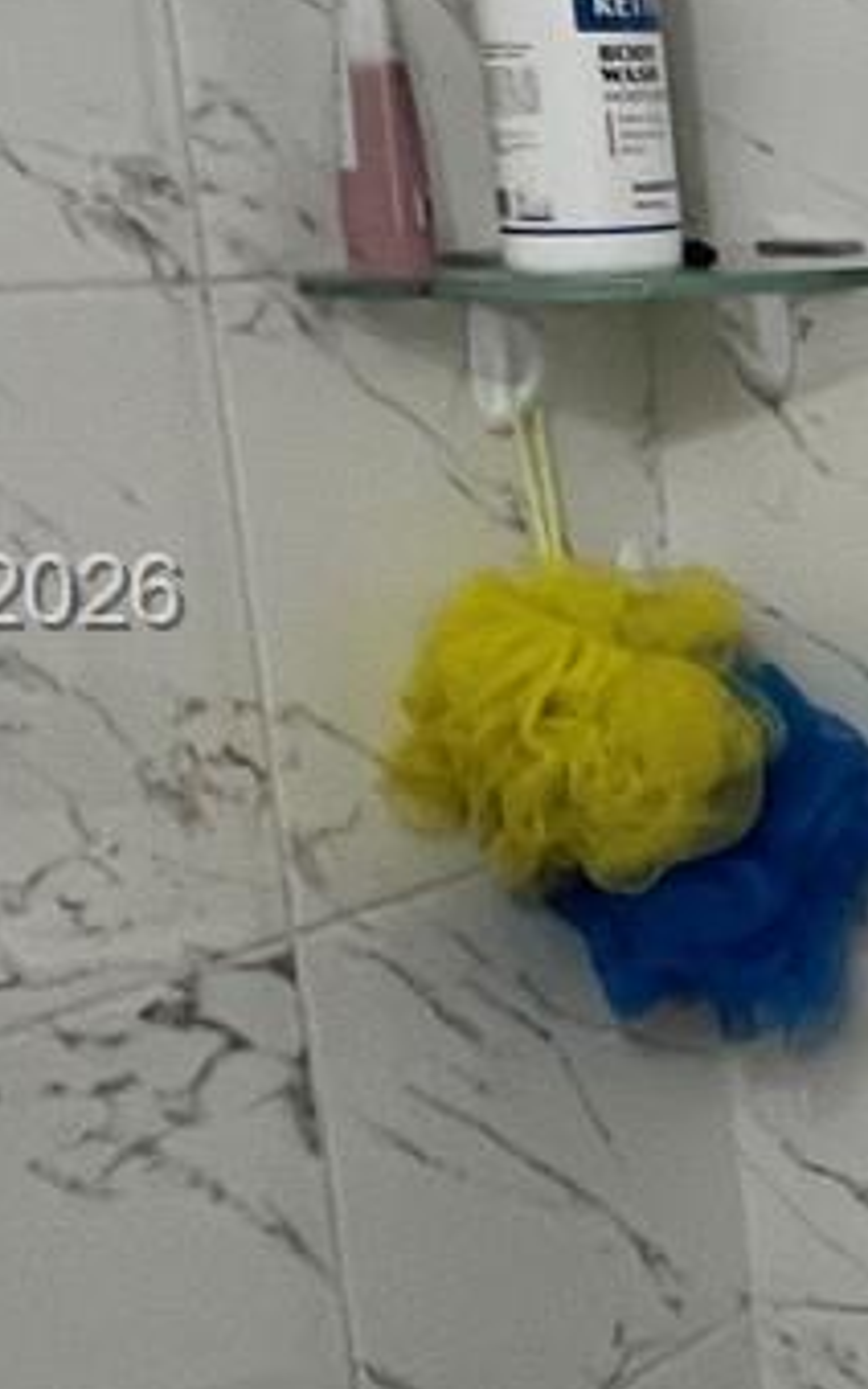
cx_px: 2182
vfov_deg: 31.5
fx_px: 2459
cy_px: 598
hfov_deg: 13.5
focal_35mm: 65
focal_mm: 1.57
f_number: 1.8
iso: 250
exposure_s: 1/120
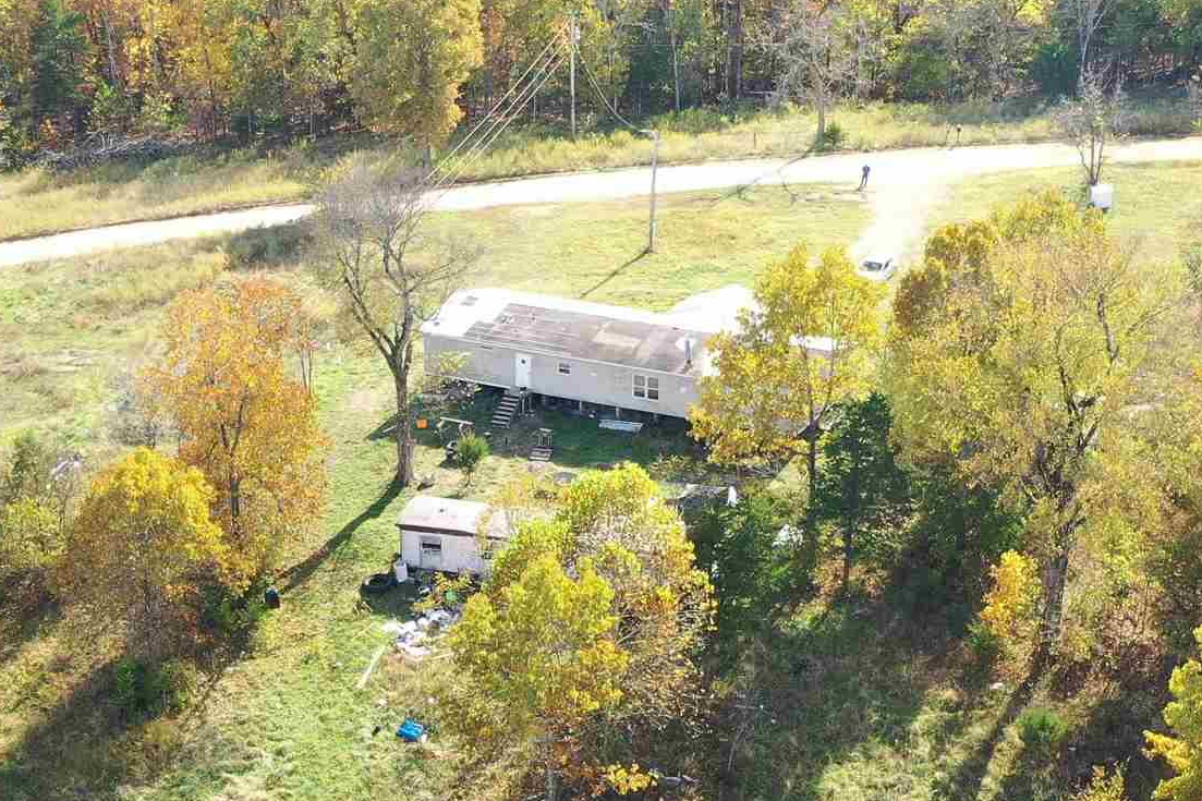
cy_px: 655
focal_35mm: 78
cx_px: 423
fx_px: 2604
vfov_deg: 17.3
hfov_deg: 25.9
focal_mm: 10.26
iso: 250
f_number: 2.8
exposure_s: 1/30
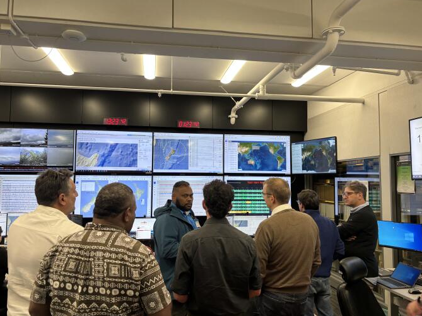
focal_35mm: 28
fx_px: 341
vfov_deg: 49.7
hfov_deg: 63.5
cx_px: 206
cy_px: 155
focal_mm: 5.96
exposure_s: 1/50
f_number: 1.6
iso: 125
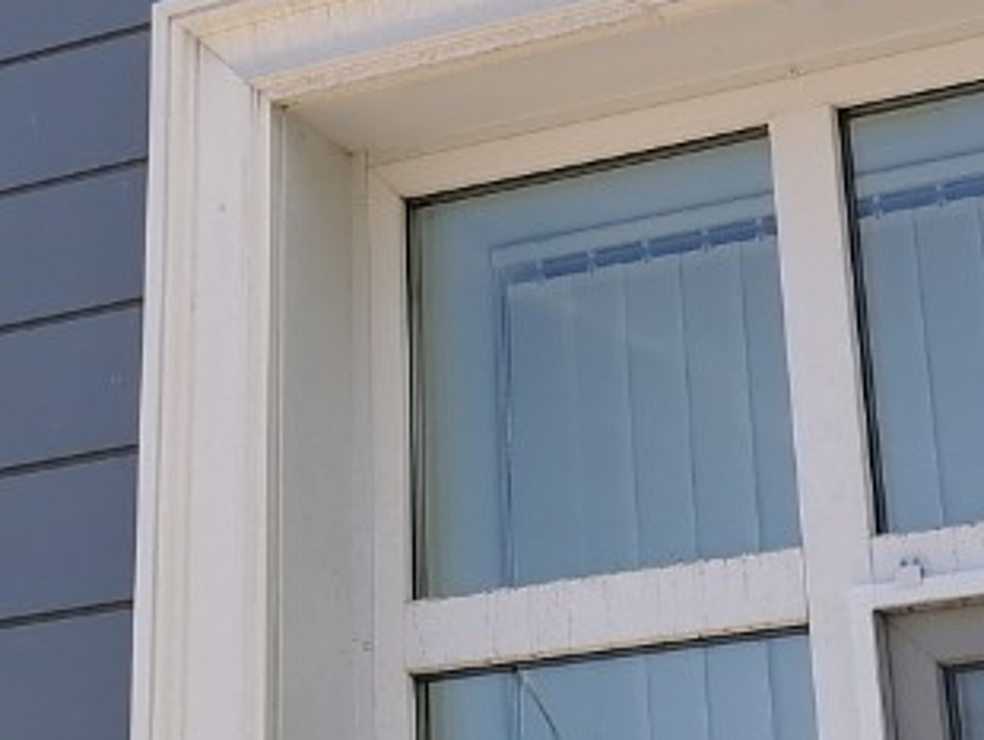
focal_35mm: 116
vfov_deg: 12.3
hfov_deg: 16.9
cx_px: 284
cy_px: -276
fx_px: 3300
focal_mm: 5.3
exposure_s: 1/588
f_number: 1.8
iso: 50
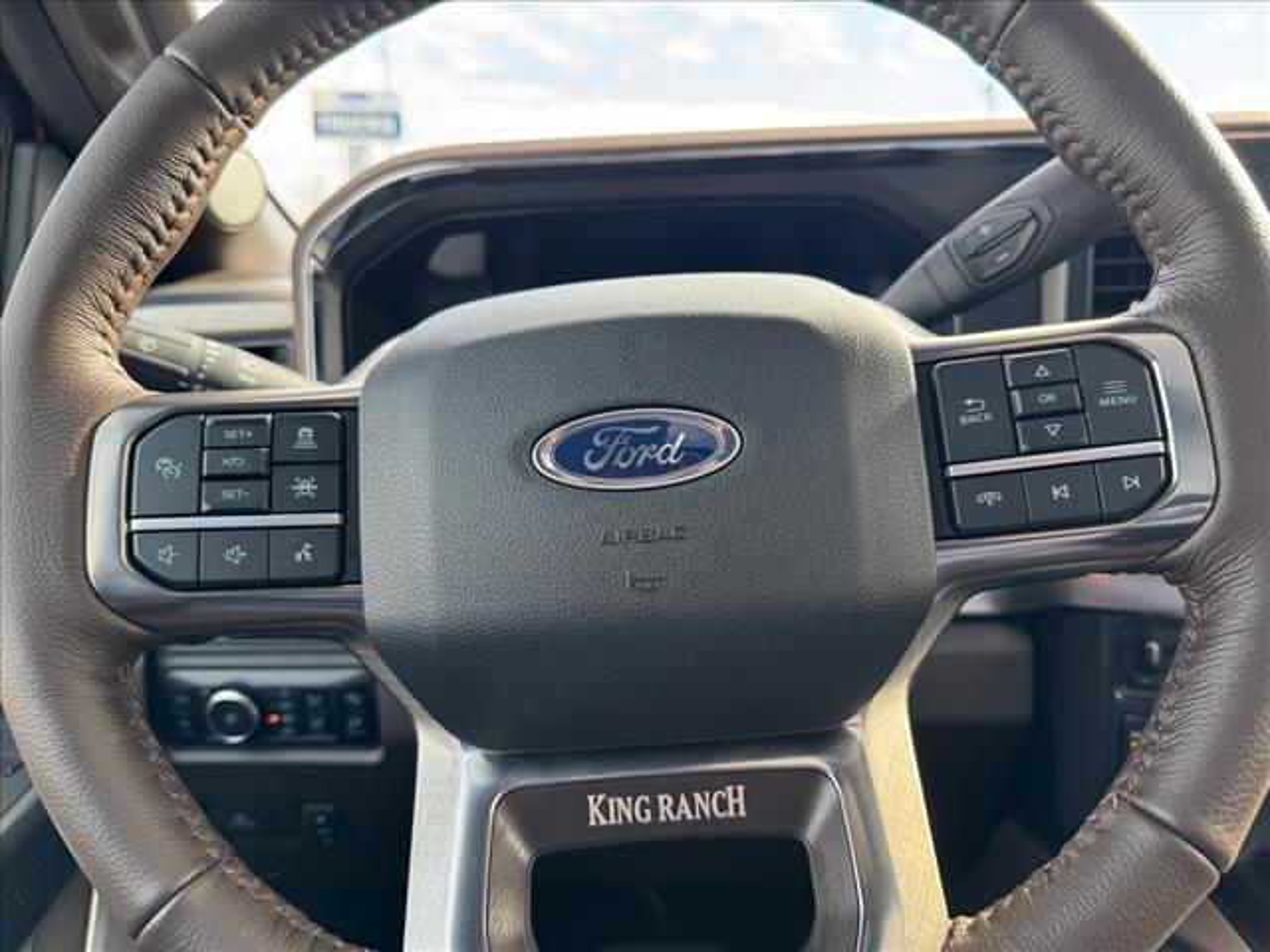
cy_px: 476
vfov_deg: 56.8
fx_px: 881
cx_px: 635
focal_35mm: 24
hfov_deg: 71.6
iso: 64
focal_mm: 6.76
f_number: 1.78
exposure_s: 1/121
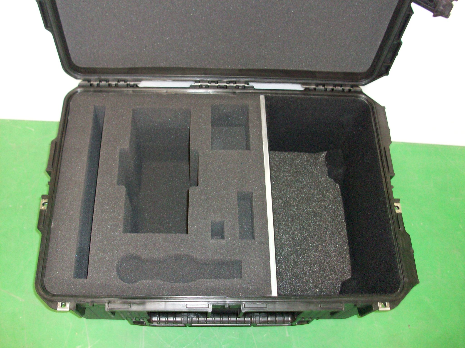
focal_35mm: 34
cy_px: 174
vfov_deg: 41.8
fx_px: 457
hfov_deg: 54.0
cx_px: 232
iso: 160
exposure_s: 1/21.2
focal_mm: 5.7
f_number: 2.8
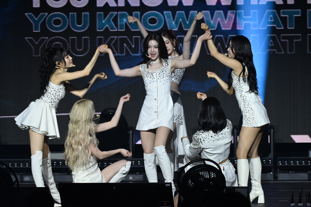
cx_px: 156
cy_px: 104
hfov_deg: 6.2
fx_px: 2852
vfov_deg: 4.2
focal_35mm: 330
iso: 2000
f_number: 8
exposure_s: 1/320
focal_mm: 330
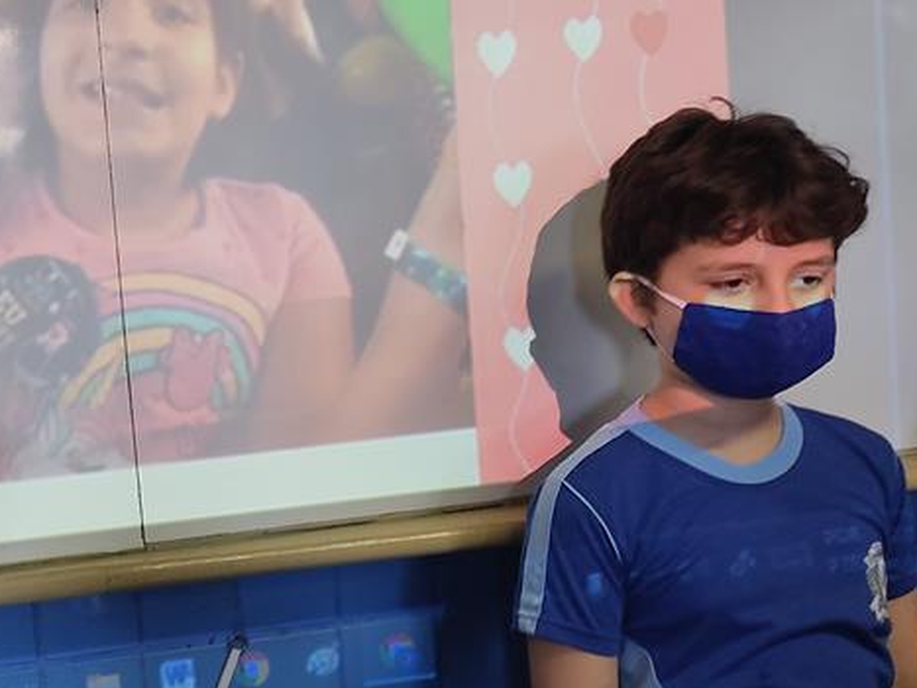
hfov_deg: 30.8
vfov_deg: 25.6
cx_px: -45
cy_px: 409
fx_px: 1510
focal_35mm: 57
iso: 234
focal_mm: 4.74
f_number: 1.79
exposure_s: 1/30
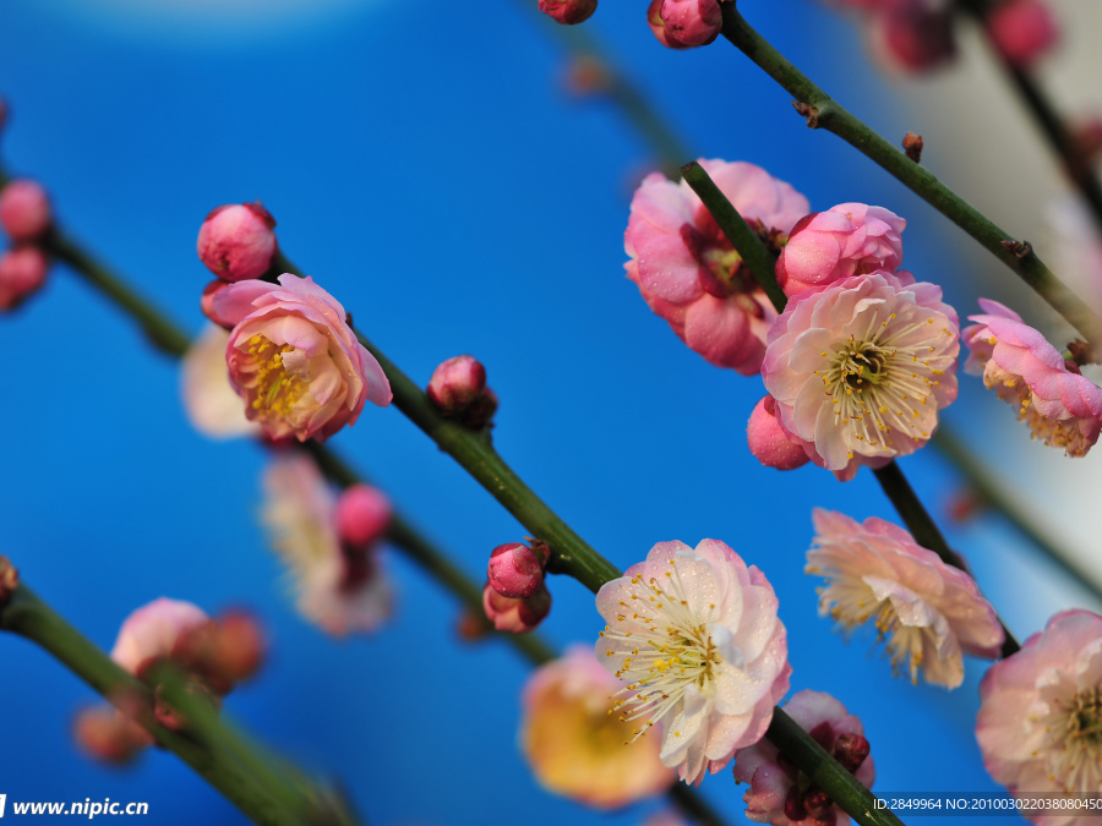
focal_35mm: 164
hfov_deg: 12.0
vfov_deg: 9.1
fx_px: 5221
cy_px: 412
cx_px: 517
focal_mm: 150
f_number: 4
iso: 200
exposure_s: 1/160
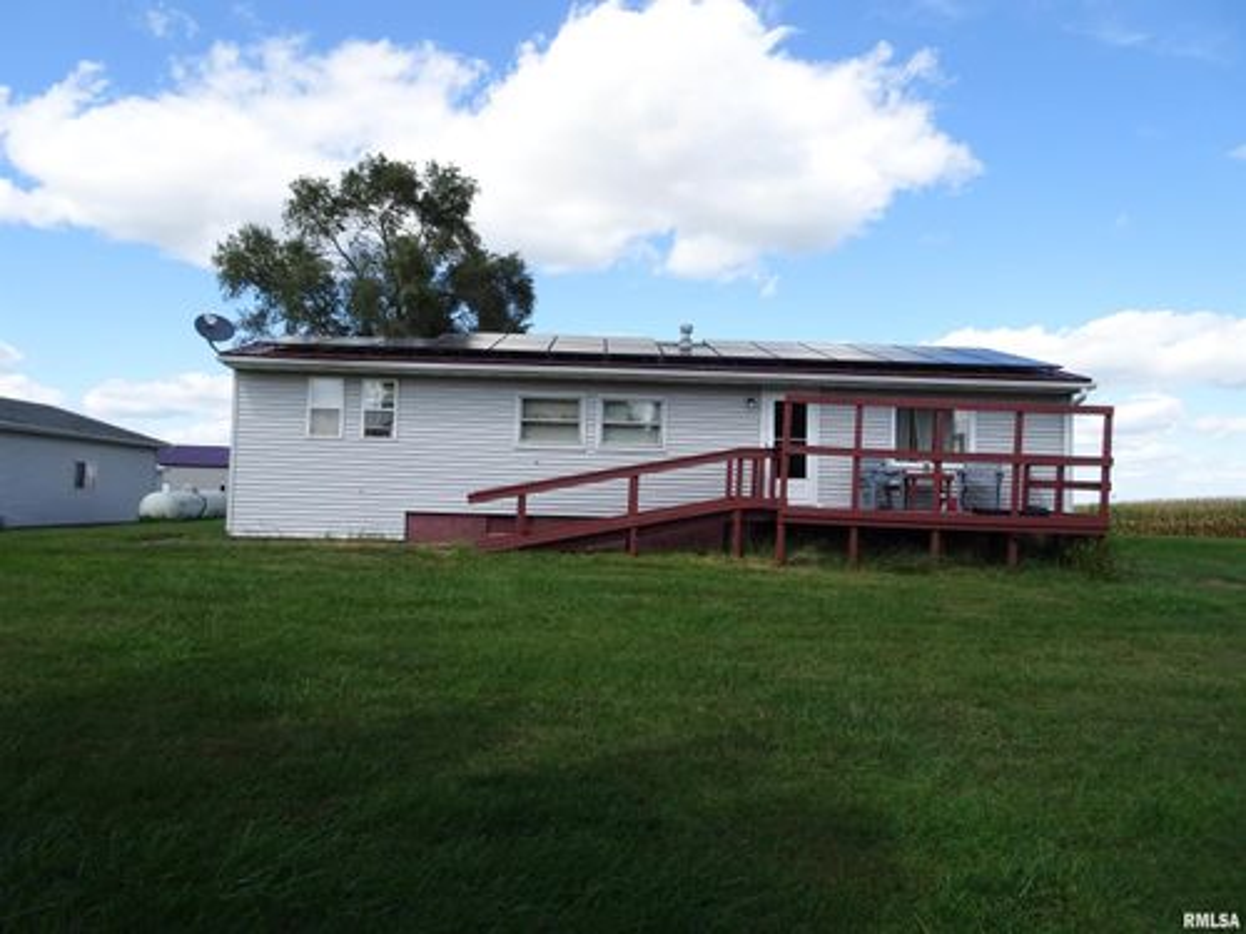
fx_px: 864
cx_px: 623
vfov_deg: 56.8
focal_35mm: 24
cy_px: 467
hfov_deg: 71.6
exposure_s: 1/640
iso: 80
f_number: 3.5
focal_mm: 4.1
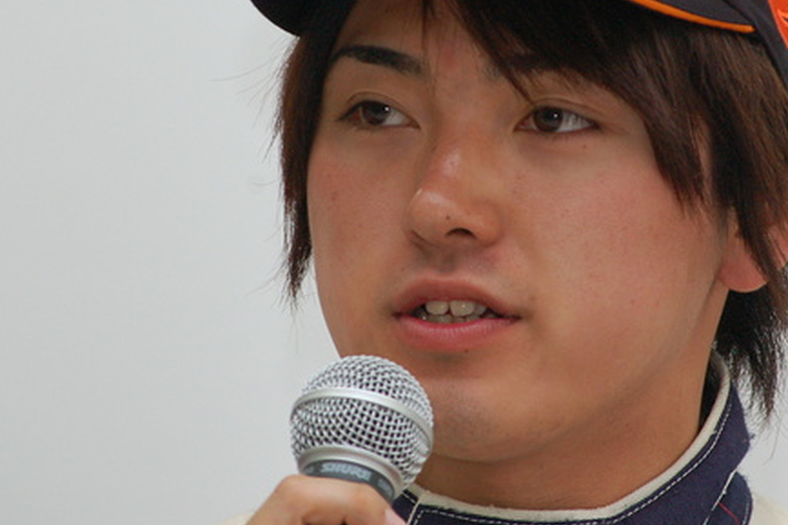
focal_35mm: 374
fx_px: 8183
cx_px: 443
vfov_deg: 3.7
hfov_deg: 5.5
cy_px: 136
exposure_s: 1/60
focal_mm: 150
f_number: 8
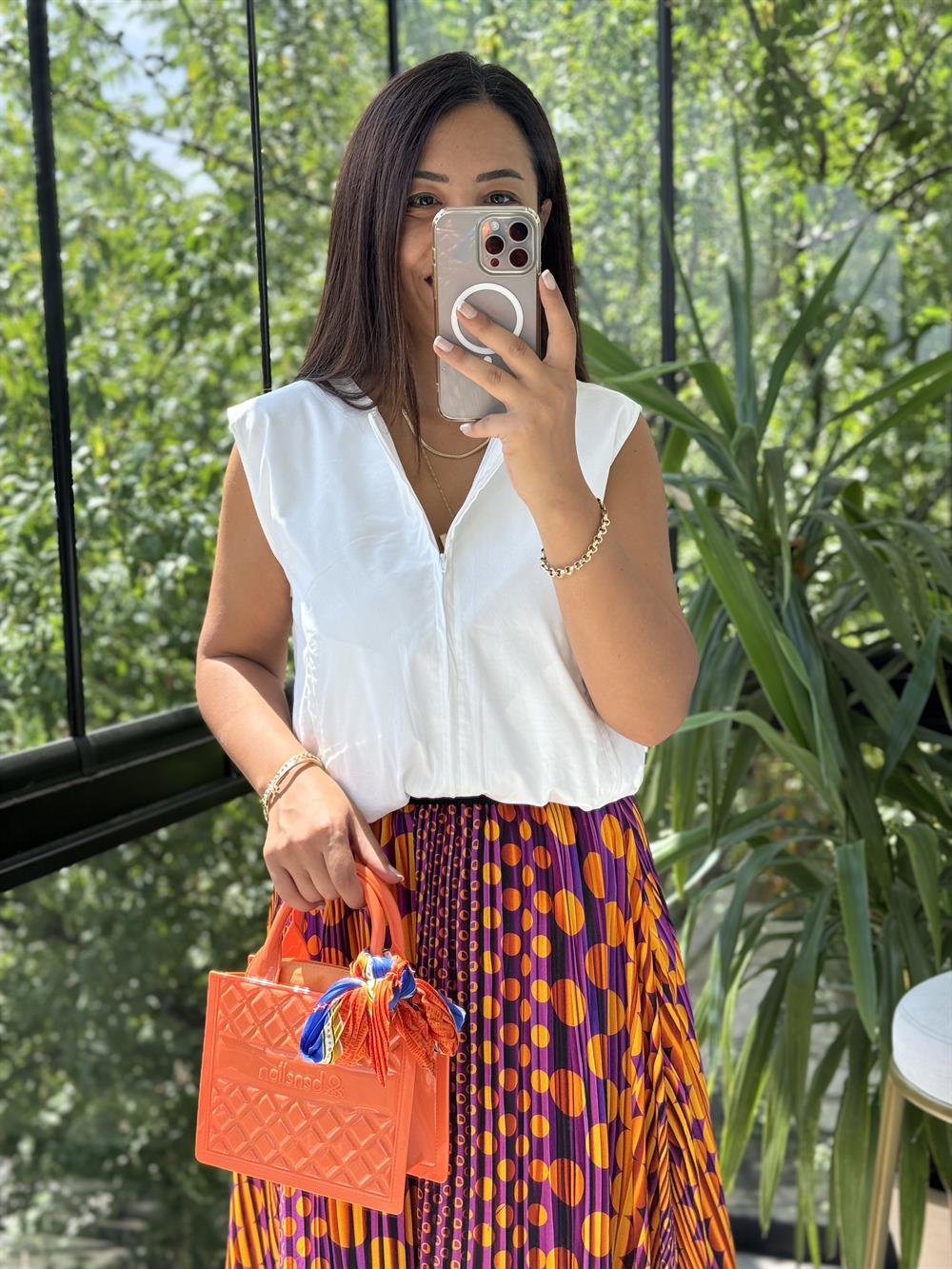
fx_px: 1760
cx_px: 476
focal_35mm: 48
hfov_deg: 30.3
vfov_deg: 39.7
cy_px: 634
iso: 64
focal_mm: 6.76
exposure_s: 1/267
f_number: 1.78
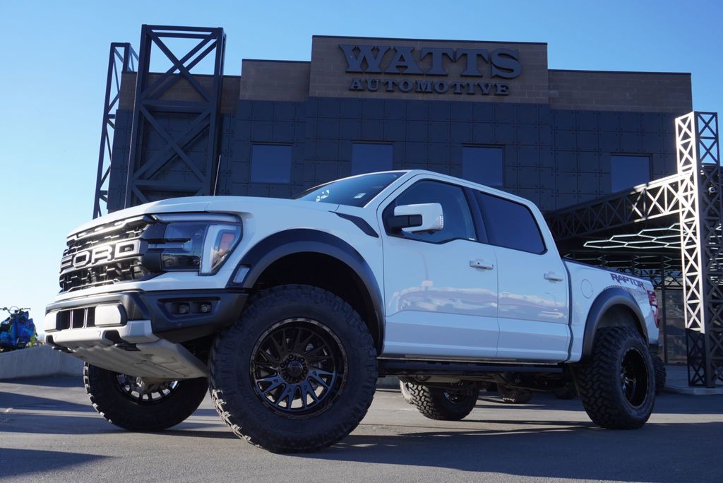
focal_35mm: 36
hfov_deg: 53.1
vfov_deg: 36.9
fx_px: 723
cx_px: 362
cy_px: 242
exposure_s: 1/160
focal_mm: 24
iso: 100
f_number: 6.3
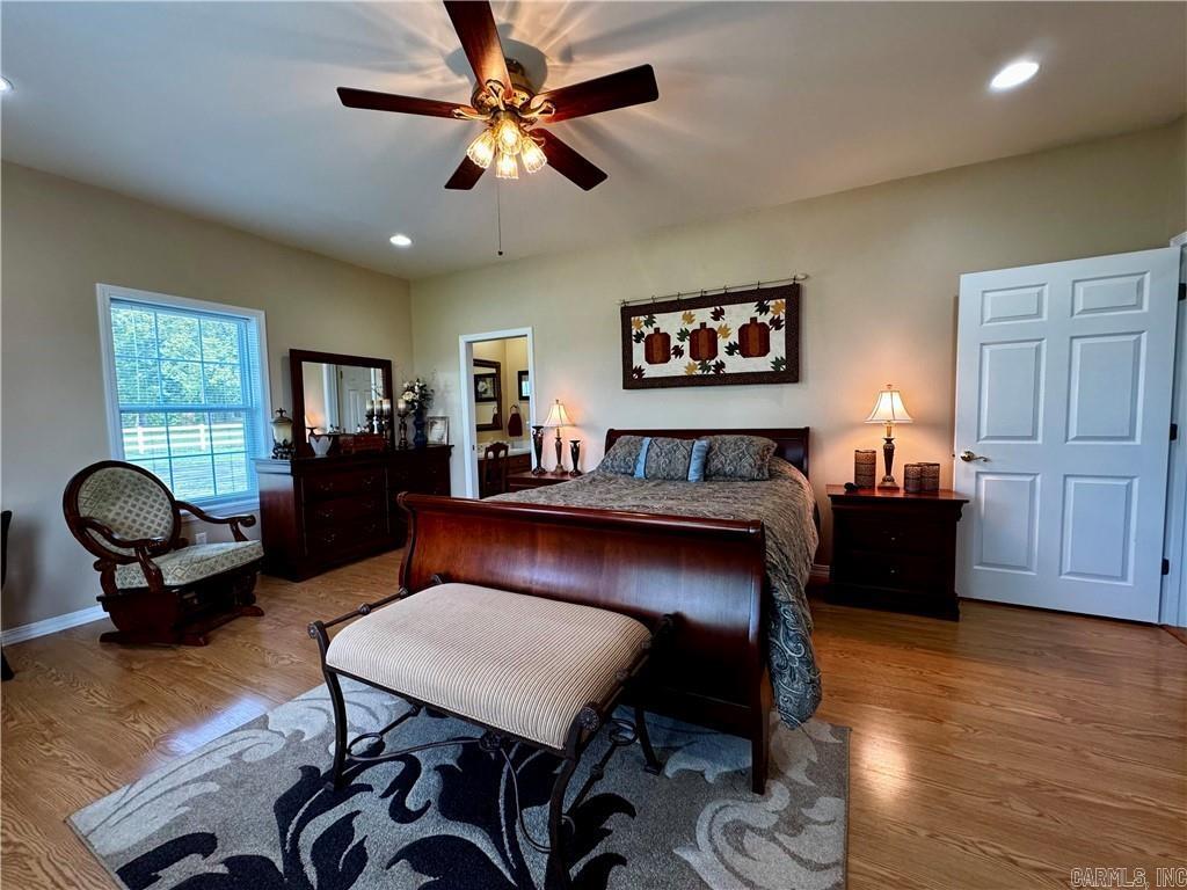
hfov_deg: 102.1
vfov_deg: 85.7
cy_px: 445
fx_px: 480
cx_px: 594
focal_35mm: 14
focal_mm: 2.22
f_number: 2.2
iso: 250
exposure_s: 1/120
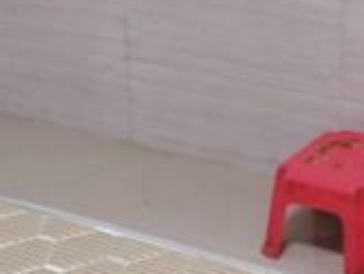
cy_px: 190
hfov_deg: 14.1
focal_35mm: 131
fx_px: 1379
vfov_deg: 11.3
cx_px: -176
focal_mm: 5.4
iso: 400
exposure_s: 1/33.3
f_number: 1.8
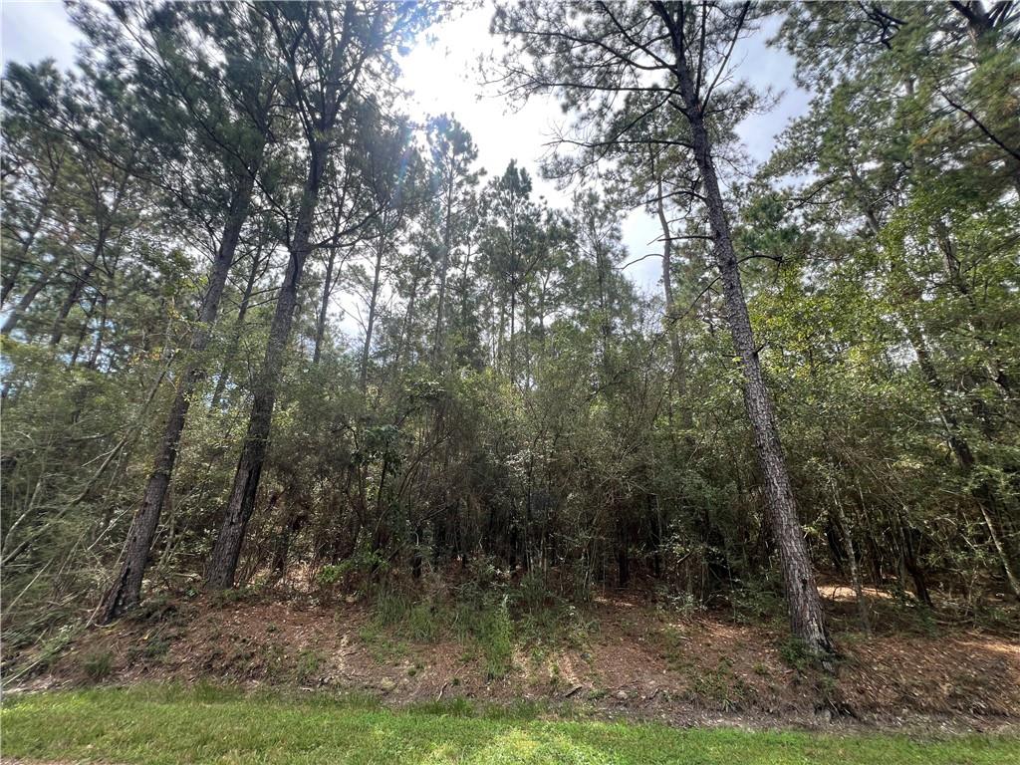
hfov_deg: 106.2
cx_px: 510
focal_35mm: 13
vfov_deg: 89.9
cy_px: 382
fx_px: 383
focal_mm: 1.57
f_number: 1.8
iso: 32
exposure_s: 1/392
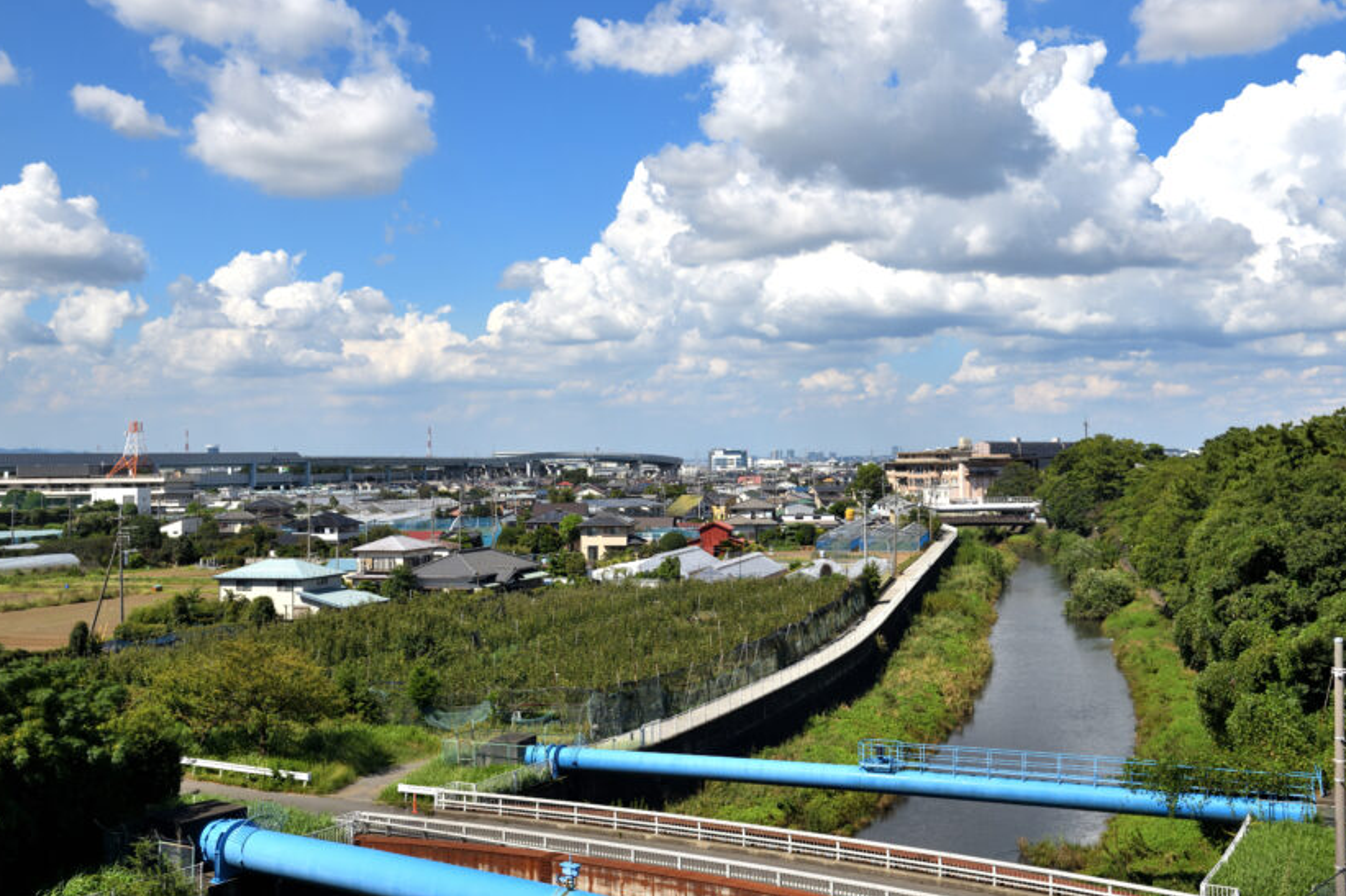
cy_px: 361
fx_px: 1458
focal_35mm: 39
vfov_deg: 34.1
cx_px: 693
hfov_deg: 49.6
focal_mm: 32
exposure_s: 1/2000
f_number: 8
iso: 400
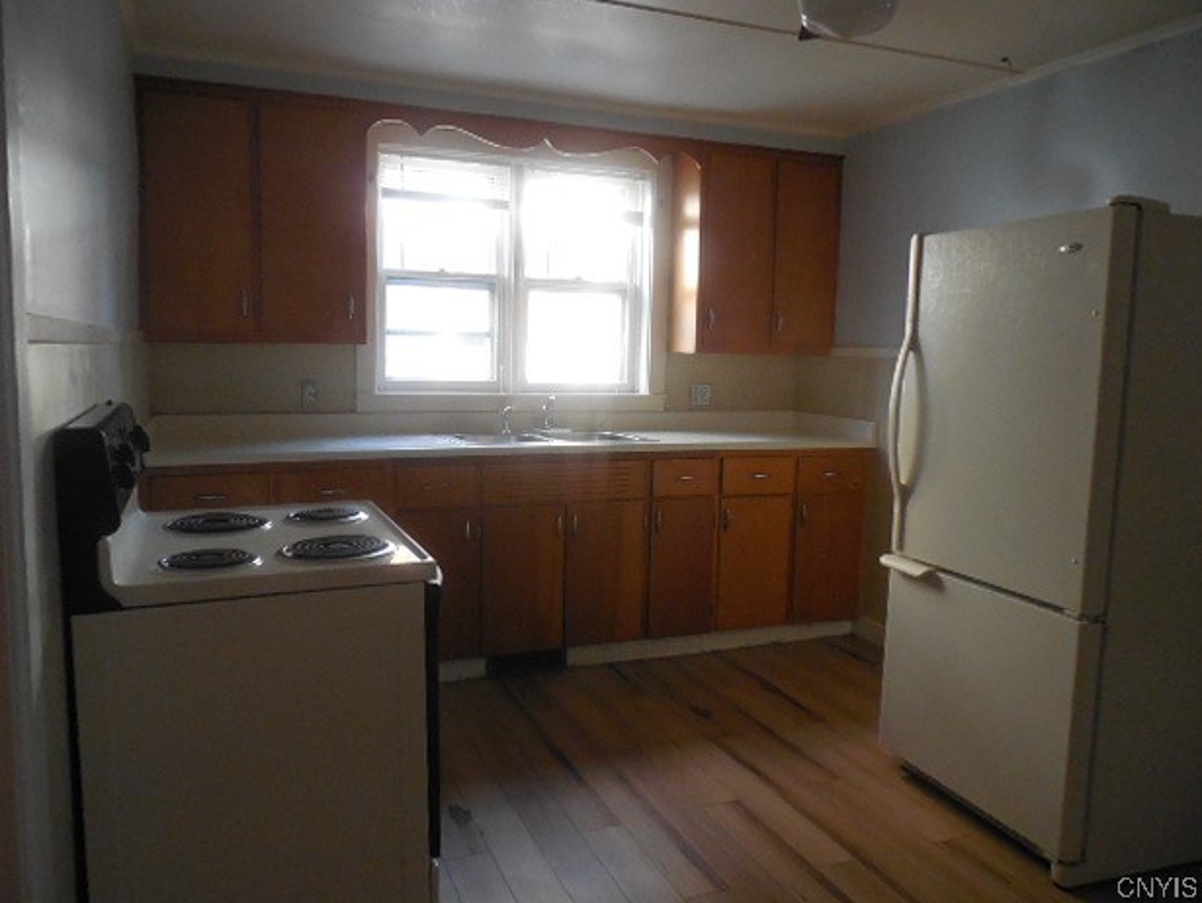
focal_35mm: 26
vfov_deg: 53.1
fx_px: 903
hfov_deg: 67.2
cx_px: 579
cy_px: 446
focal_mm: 4.5
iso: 800
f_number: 3.3
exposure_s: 1/30
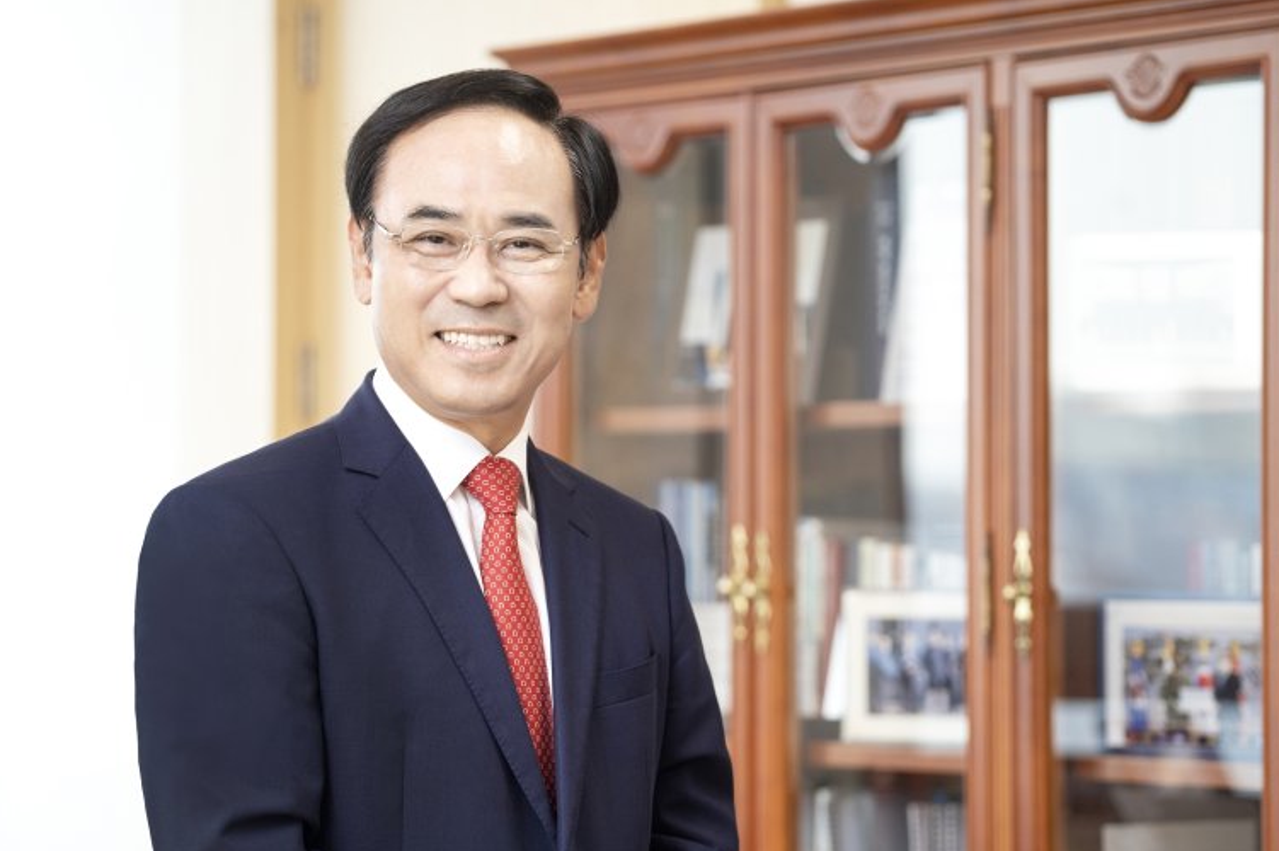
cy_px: 440
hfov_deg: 14.1
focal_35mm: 146
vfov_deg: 9.4
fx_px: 5185
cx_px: 634
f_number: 4
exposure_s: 1/200
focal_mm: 137
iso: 1000
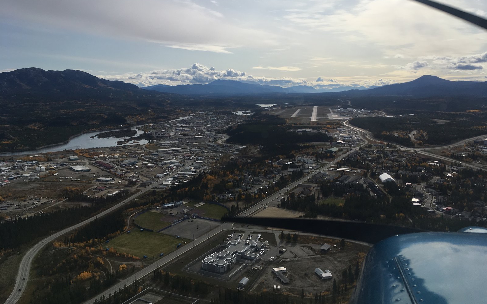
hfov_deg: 61.2
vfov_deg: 40.6
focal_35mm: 31
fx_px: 411
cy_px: 140
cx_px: 243
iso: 25
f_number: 2.2
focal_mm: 4.15
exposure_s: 1/4525
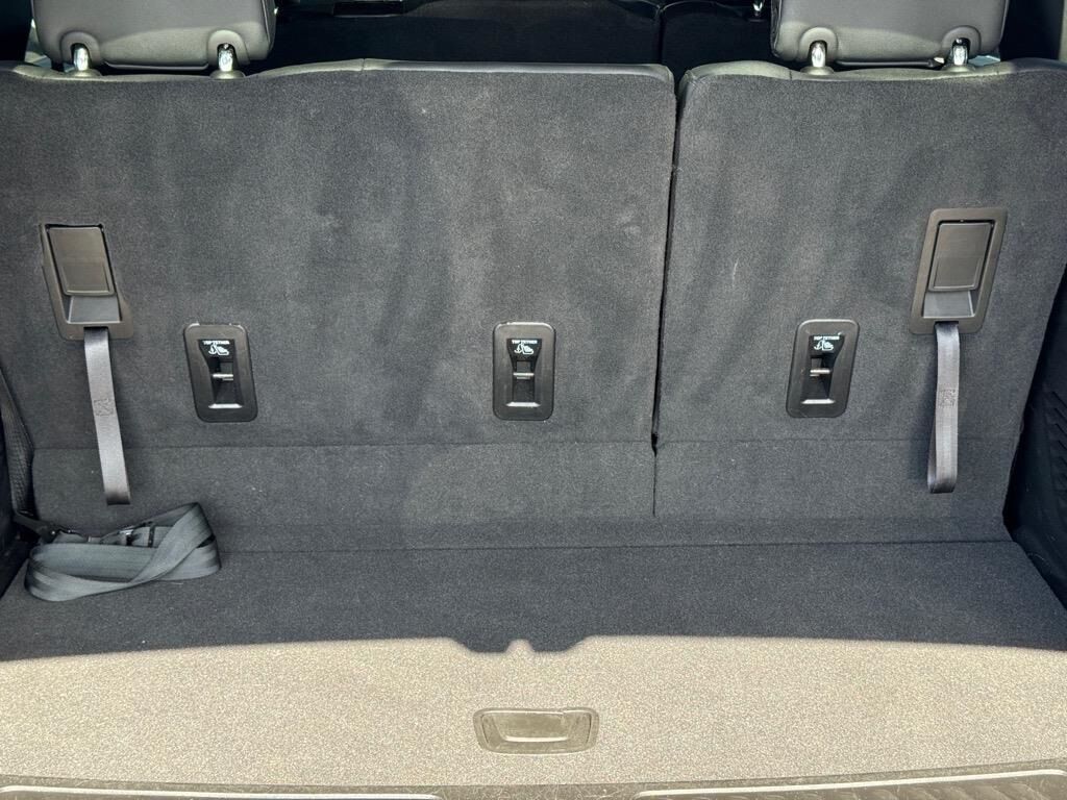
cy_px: 400
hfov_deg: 39.7
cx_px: 534
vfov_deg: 30.3
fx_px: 1480
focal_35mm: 48
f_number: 1.78
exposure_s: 1/230
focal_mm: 6.76
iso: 64
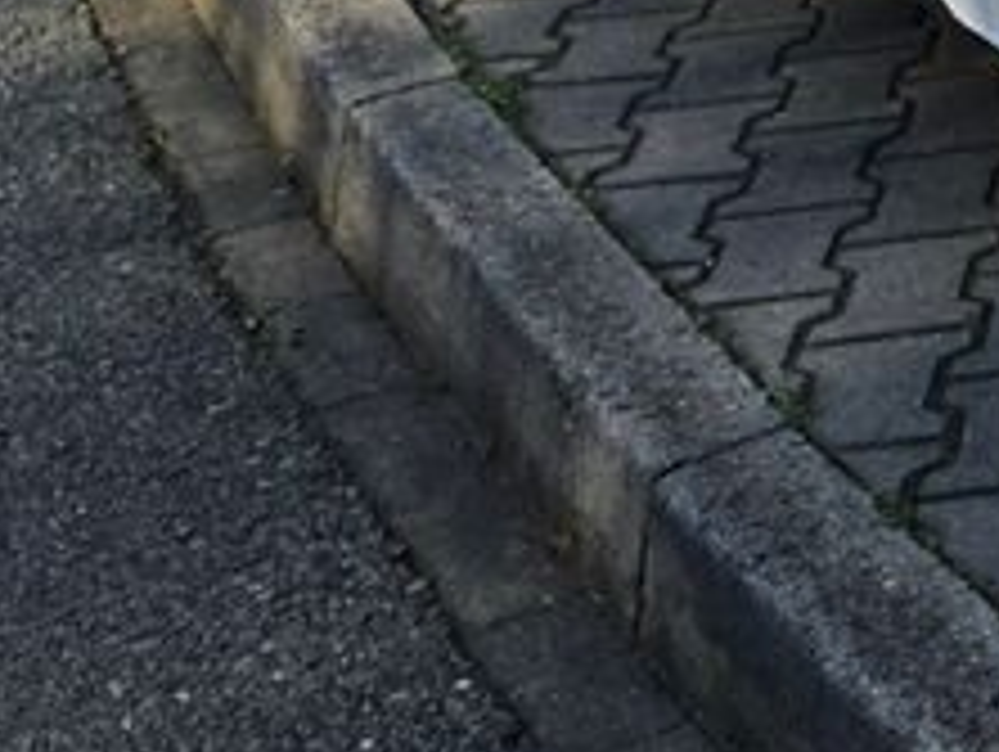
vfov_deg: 12.5
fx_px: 3062
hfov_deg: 15.3
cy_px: -711
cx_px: 1926
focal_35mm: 106
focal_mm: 6.3
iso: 12
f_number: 1.7
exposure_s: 1/398
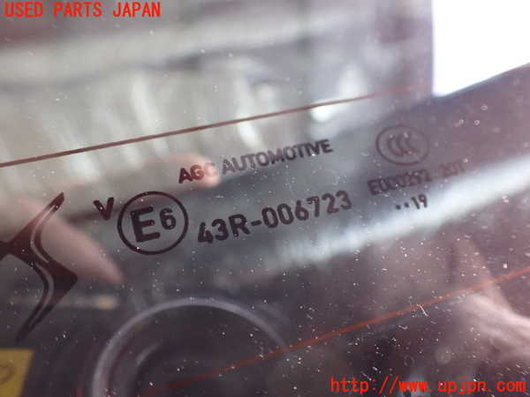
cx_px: 265
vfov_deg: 46.8
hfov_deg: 60.0
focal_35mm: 30
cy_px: 198
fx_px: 459
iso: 800
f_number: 2.3
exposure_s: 1/40
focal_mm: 5.4
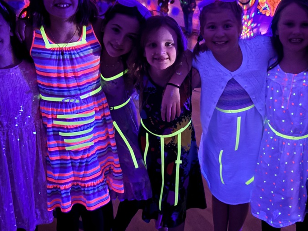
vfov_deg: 36.4
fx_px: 347
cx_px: 183
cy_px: 75
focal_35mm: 39
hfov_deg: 47.6
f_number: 1.6
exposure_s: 1/15
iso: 5000
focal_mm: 5.96
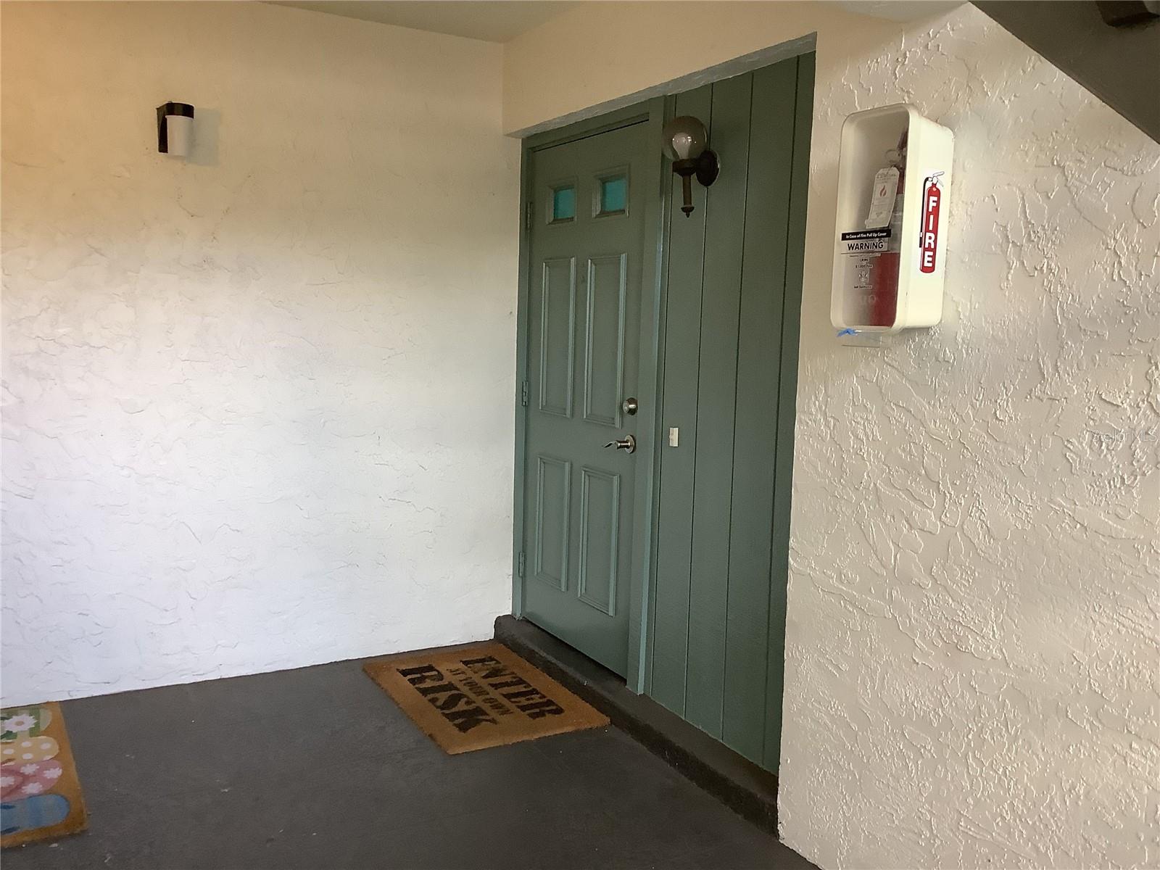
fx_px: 1039
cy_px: 435
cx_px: 580
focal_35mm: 31
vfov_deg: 45.4
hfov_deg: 58.4
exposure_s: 1/60
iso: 160
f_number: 2.4
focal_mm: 3.3
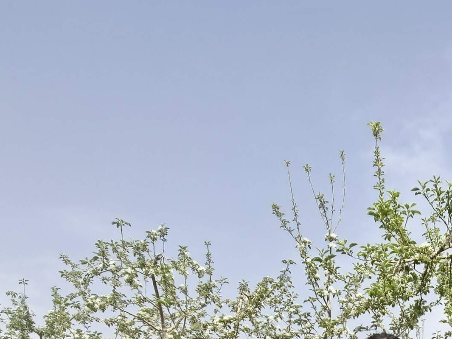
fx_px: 653
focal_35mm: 50
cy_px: 544
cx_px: 490
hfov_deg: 33.5
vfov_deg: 22.4
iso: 50
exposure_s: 1/1316
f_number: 2.2
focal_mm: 1.95
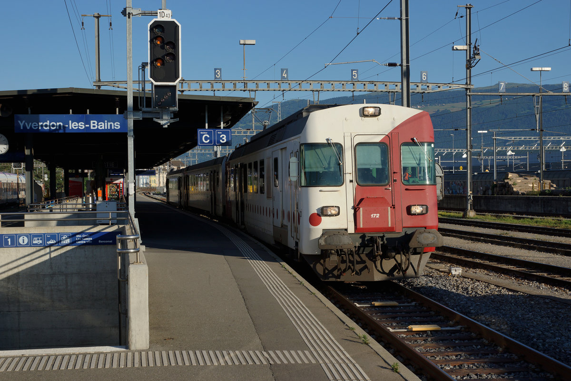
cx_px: 286
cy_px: 190
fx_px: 833
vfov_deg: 25.8
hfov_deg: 37.9
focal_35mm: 52
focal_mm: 35
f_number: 8
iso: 100
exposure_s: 1/320
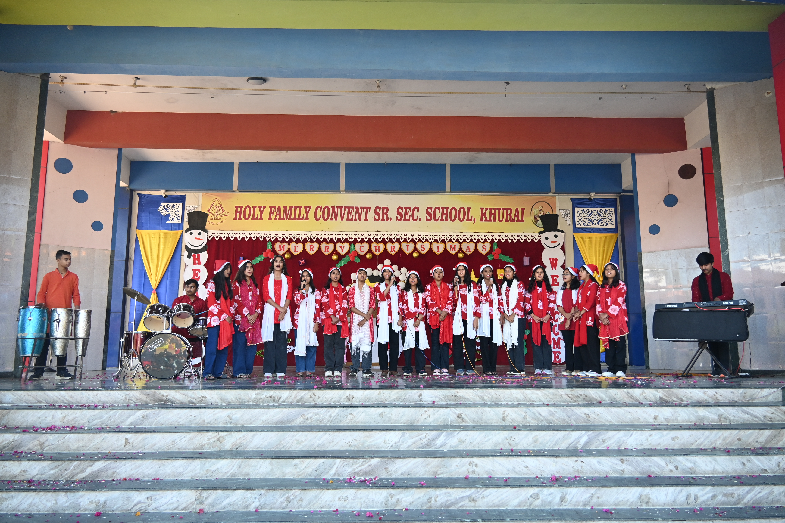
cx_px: 392
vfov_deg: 47.9
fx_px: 589
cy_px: 262
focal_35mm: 27
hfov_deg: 67.4
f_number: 4
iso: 400
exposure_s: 1/250
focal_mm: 18
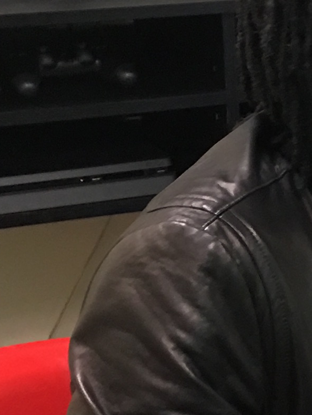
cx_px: 696
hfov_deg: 9.2
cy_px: 403
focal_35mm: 148
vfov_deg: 13.2
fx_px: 1778
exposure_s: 1/15
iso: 50
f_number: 2.2
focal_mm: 4.15
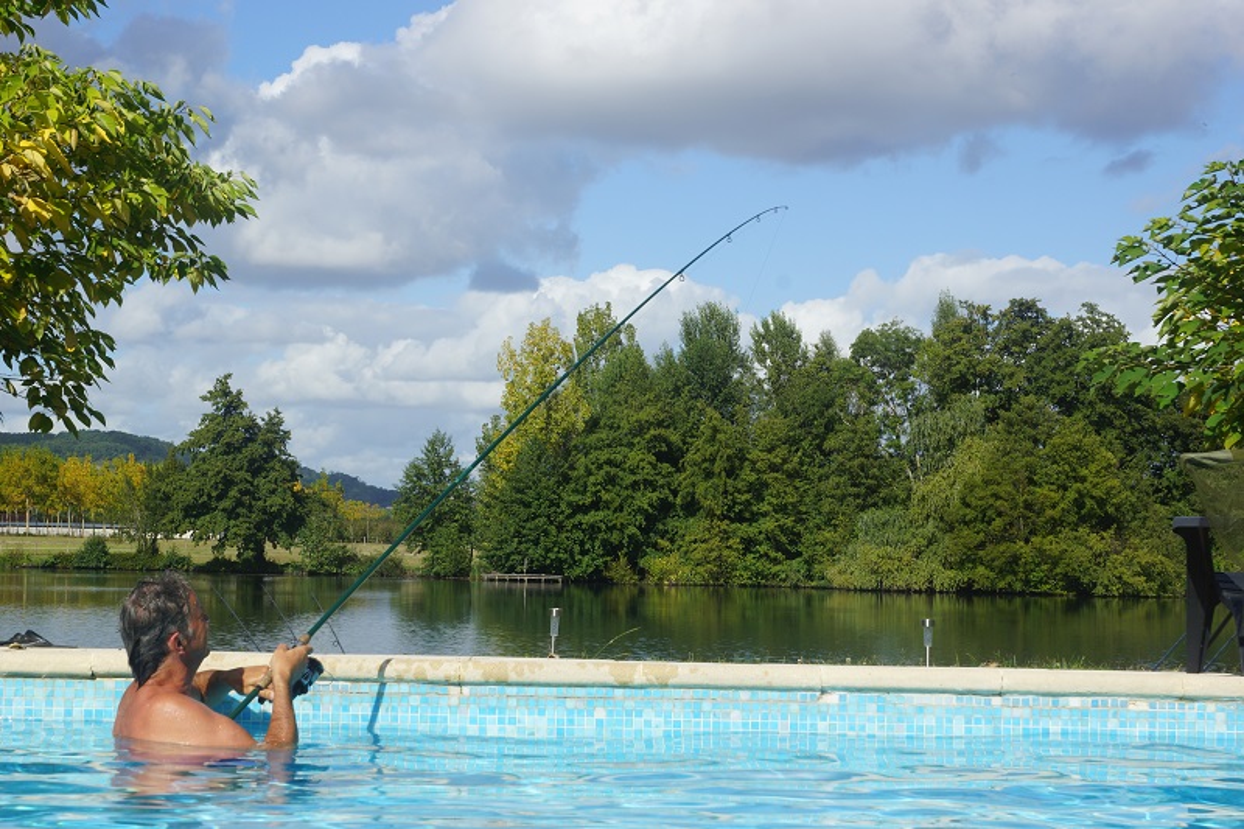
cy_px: 414
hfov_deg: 27.0
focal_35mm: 75
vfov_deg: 18.2
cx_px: 622
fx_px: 2591
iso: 100
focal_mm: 50
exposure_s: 1/160
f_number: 13
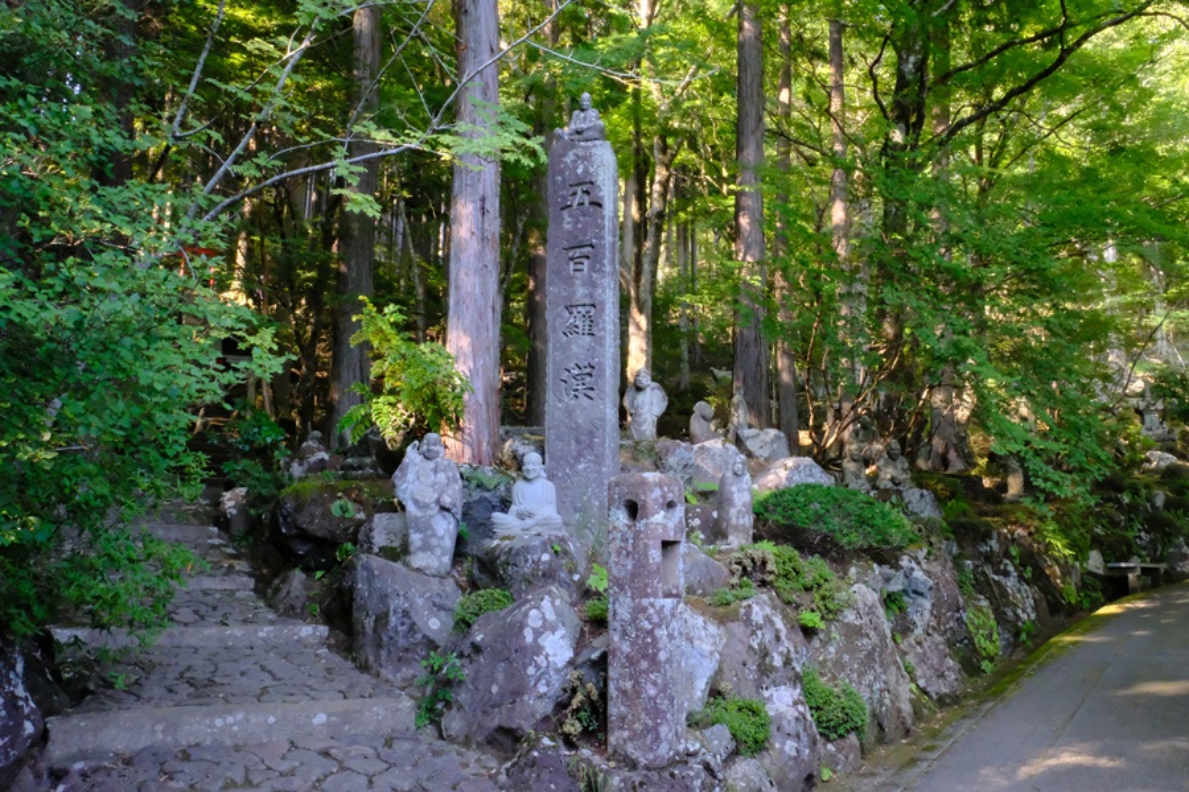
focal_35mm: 29
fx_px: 958
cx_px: 594
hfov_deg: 63.7
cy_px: 396
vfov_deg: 45.0
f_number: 22
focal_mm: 19.6
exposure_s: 1/45
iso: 12800
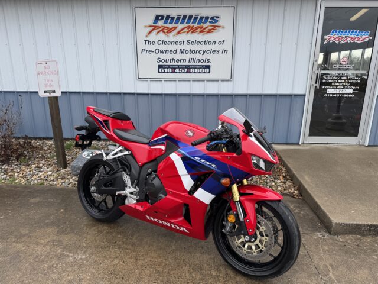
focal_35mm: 24
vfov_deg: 56.8
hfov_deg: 71.6
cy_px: 142
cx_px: 189
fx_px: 262
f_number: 1.78
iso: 80
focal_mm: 6.76
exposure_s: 1/1238
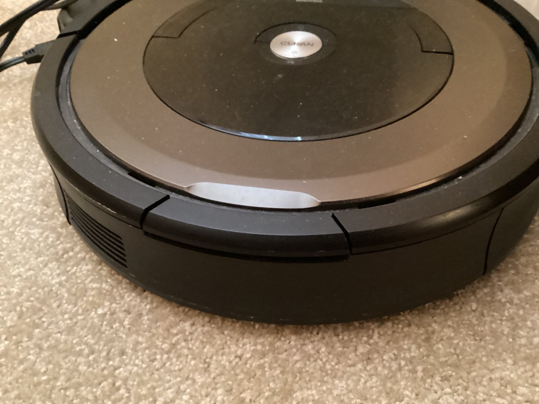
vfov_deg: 45.4
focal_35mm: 31
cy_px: 202
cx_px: 270
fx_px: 483
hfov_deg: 58.3
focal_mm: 3.3
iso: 800
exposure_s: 1/17
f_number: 2.4
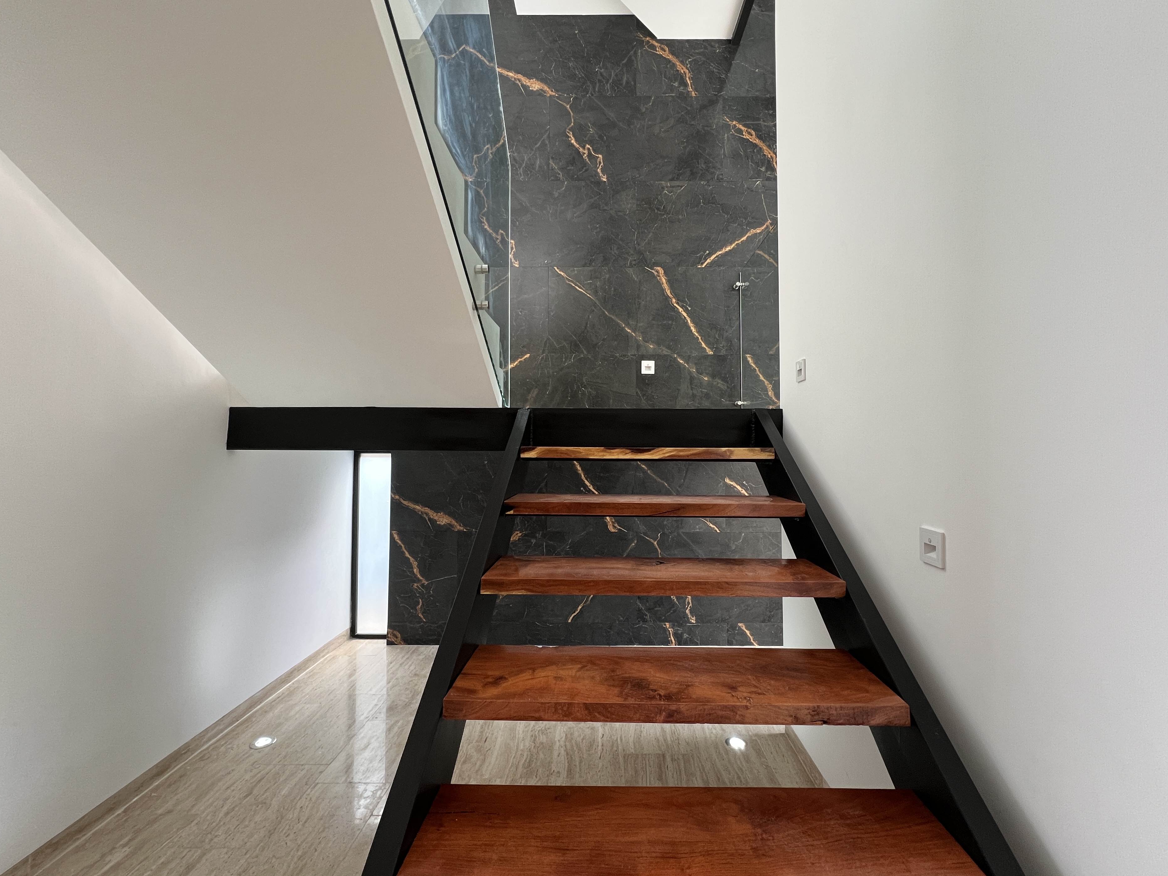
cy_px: 431
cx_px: 606
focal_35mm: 14
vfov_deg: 85.7
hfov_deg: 102.0
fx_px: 472
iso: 160
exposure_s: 1/99
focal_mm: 1.57
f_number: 1.8
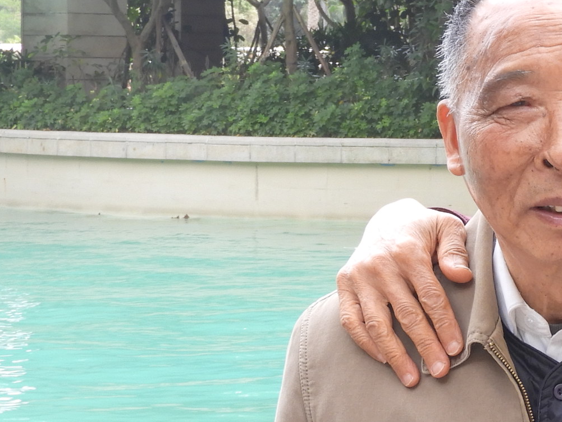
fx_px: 2647
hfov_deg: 11.8
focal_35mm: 163
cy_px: 156
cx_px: 750
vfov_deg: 9.1
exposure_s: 1/30
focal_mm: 9
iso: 110
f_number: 4
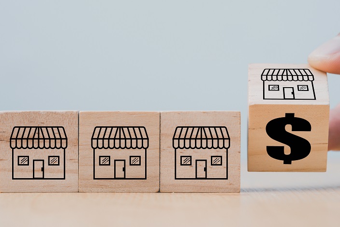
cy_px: 90
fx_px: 1209
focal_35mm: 128
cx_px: 156
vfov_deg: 10.7
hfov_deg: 16.0
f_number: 7.1
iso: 400
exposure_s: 1/125
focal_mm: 90
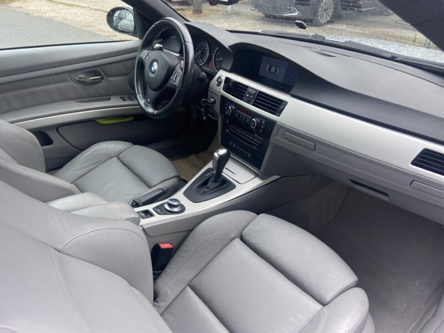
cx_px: 222
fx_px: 333
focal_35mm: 26
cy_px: 166
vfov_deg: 53.1
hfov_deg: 67.3
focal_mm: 4.25
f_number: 1.8
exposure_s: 1/243
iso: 32
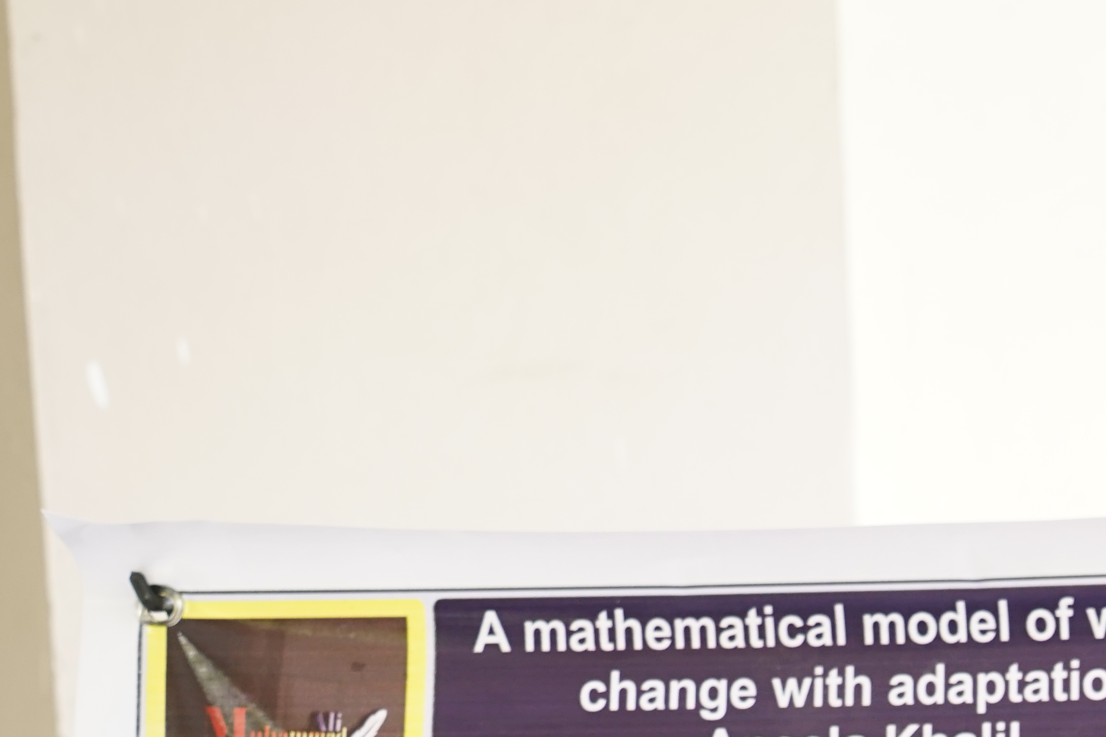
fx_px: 4916
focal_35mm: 160
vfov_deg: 8.3
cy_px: 1264
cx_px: 1798
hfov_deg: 12.1
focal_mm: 42
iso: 400
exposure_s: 1/100
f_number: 4
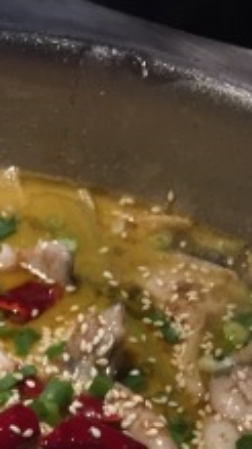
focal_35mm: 101
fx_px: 1201
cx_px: -48
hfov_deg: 11.7
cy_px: 699
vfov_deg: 18.4
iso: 100
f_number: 2.2
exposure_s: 1/33
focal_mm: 4.15
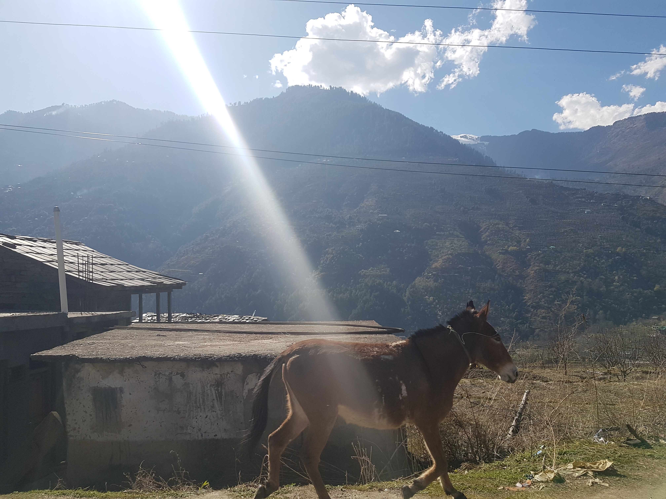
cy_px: 250
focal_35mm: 26
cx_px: 333
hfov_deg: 67.3
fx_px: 500
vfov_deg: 53.1
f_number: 1.7
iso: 40
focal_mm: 4.2
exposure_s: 1/3080
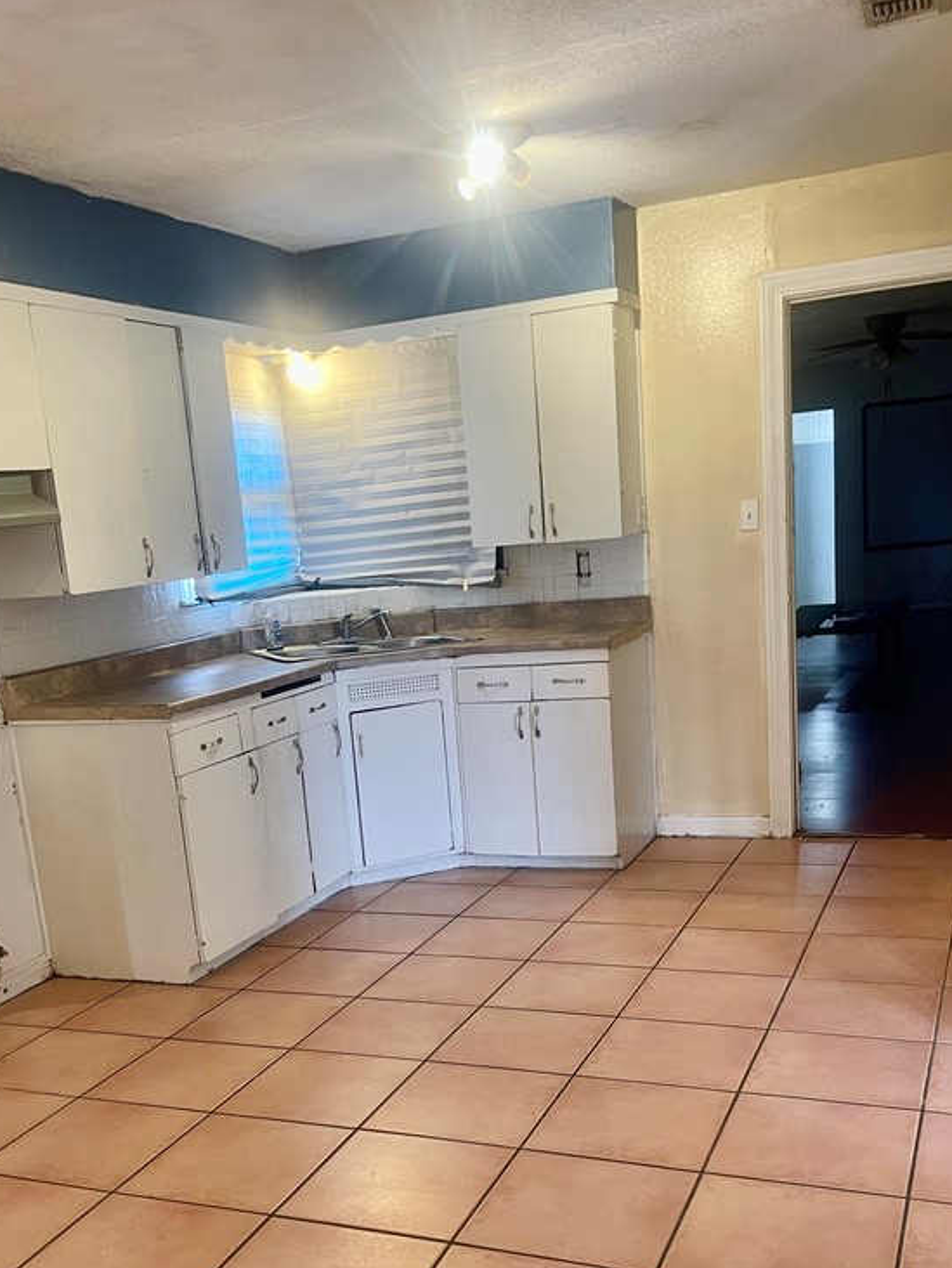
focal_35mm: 35
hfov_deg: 40.7
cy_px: 841
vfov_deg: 51.7
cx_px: 420
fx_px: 1282
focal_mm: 5.1
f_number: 1.6
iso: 100
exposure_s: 1/60
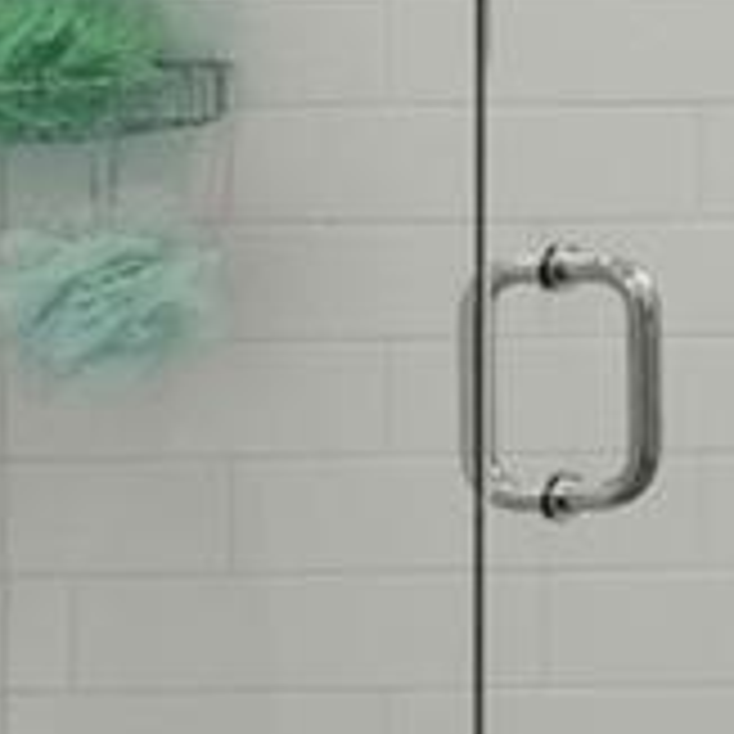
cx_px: 2684
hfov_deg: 8.8
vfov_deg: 13.6
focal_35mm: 125
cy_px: -144
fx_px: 2999
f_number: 10
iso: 200
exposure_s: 1/2.5
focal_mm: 10
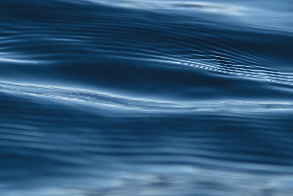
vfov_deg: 7.5
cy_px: -25
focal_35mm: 181
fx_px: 1473
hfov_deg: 11.4
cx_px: 136
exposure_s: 1/1000
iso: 100
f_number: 3.2
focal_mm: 52
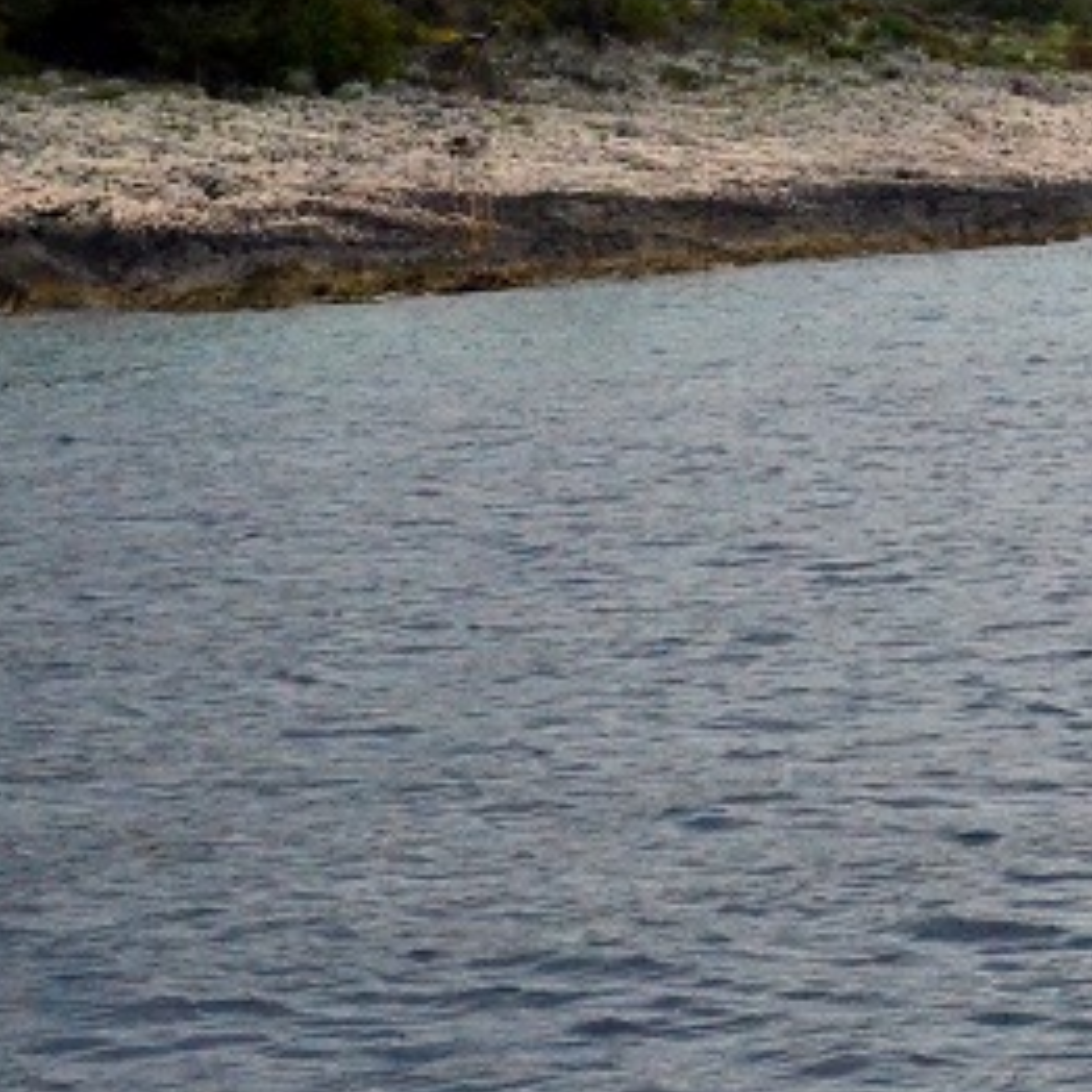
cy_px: 152
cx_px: 1869
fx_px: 6054
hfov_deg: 9.8
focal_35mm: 170
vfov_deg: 10.3
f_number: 6.3
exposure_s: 1/6400
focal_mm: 35
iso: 3200
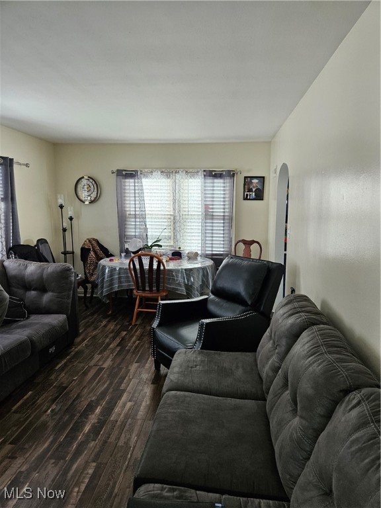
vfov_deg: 73.9
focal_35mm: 23
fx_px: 338
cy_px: 254
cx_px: 190
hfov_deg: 58.9
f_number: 1.8
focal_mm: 5.4
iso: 400
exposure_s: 1/120
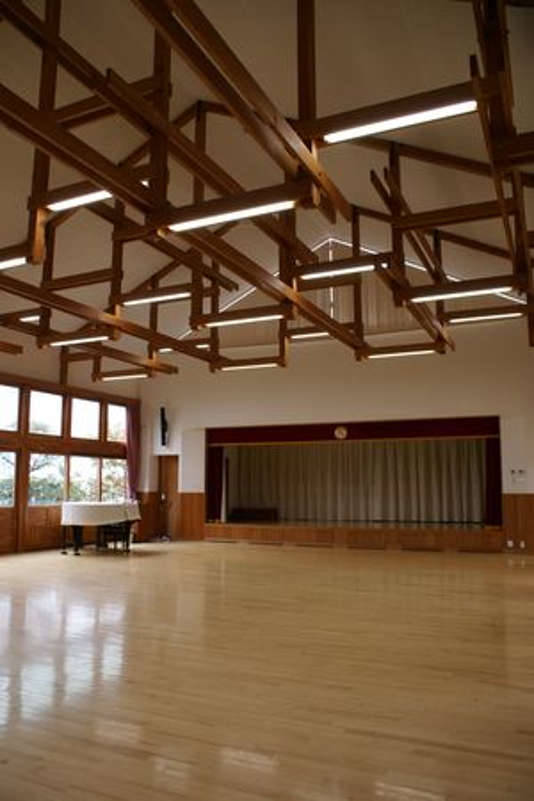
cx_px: 267
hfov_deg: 47.9
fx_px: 601
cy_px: 400
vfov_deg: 67.4
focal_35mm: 27
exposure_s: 1/40
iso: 100
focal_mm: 18
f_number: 4
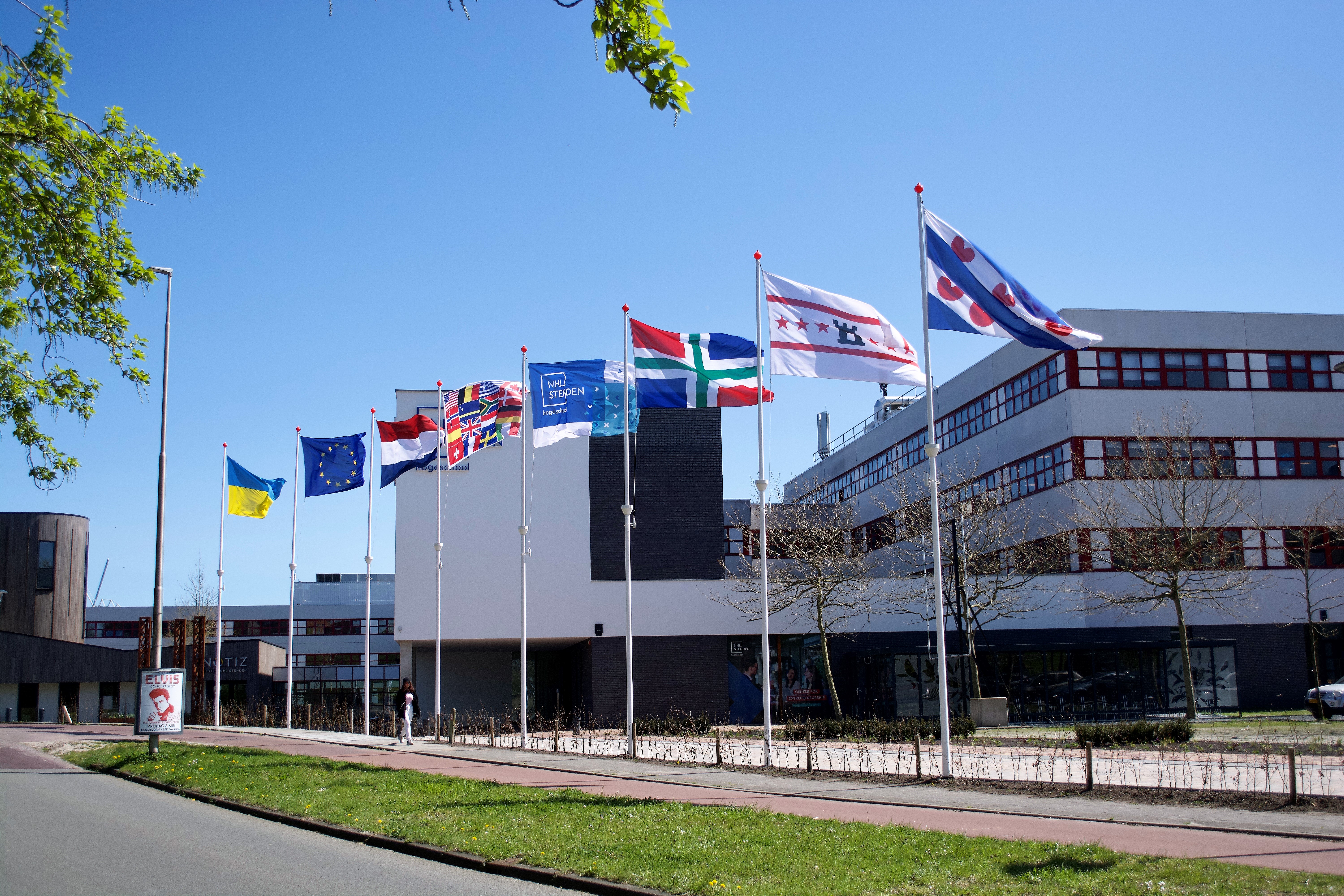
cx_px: 672
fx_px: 1456
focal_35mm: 39
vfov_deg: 34.2
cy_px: 448
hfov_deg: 49.6
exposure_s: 1/3200
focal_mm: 26
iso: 400
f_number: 4.2
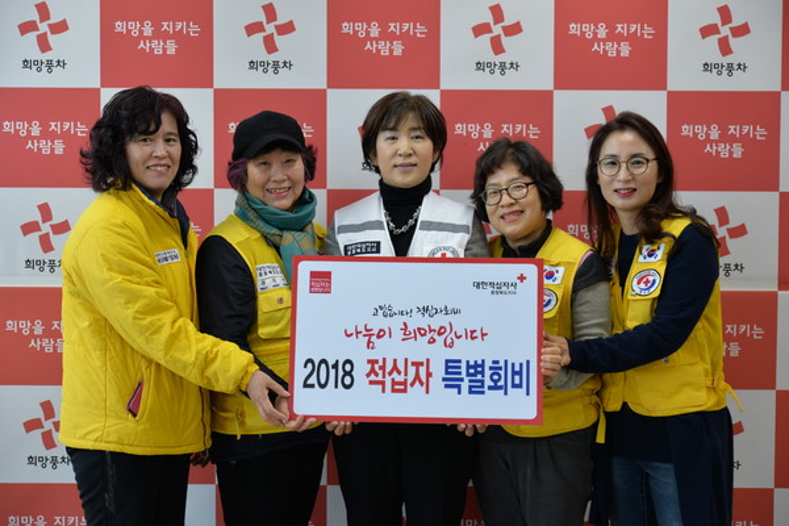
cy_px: 263
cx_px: 394
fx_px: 1446
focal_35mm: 66
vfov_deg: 20.6
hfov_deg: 30.5
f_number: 4.5
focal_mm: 66
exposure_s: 1/125
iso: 1000
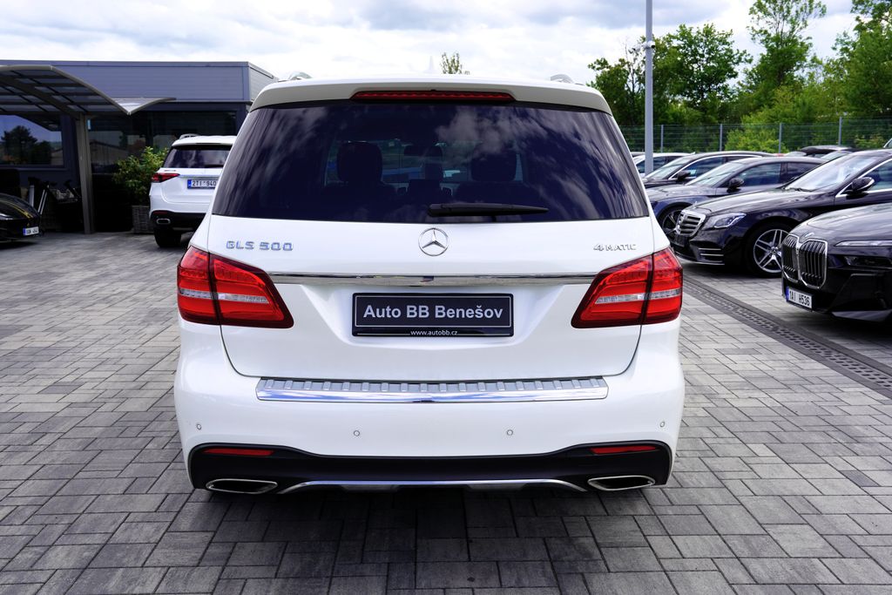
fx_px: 867
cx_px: 446
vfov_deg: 37.9
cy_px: 298
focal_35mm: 35
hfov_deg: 54.4
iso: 100
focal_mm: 35
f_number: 9
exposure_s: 1/125
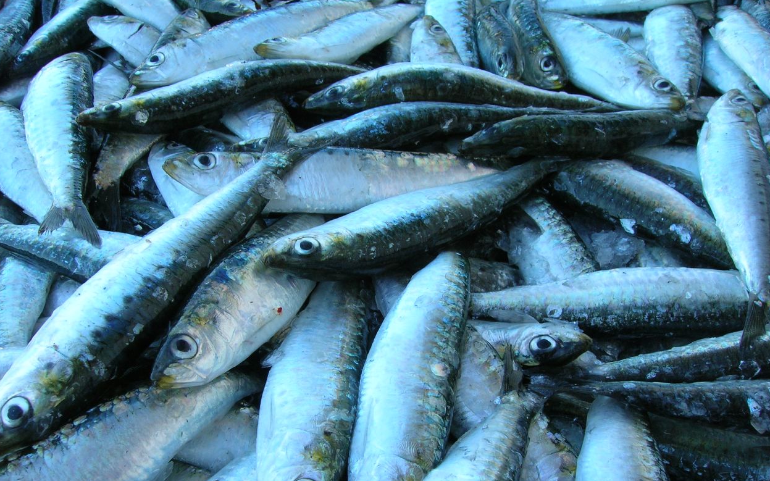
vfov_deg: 34.3
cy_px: 280
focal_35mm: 37
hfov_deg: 52.8
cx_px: 386
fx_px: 776
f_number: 4.9
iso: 50
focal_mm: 5.7
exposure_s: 1/43.4
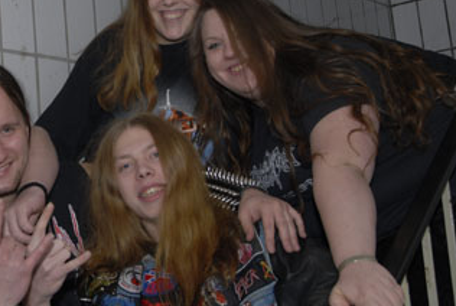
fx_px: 939
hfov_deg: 26.6
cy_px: 88
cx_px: 72
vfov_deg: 18.4
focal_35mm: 74
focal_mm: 26
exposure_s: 1/60
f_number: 5
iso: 200
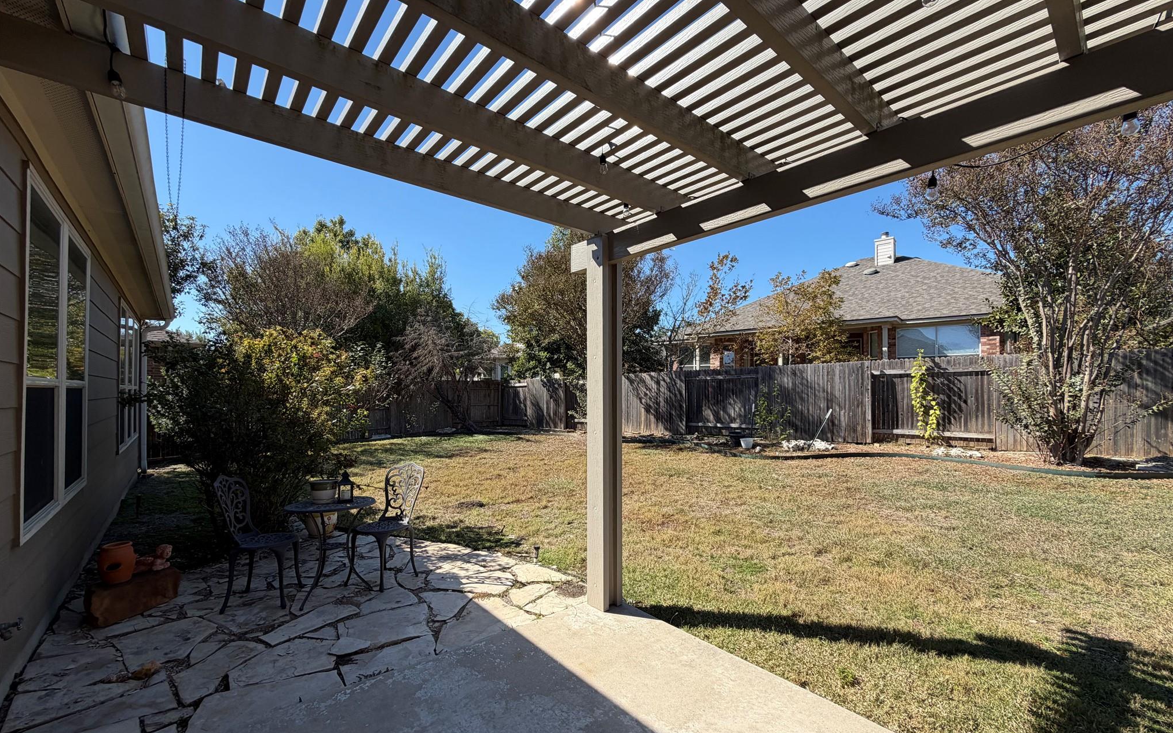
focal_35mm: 15
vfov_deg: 74.7
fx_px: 479
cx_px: 591
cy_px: 385
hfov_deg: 101.5
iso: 32
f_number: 2.2
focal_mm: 2.22
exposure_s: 1/770
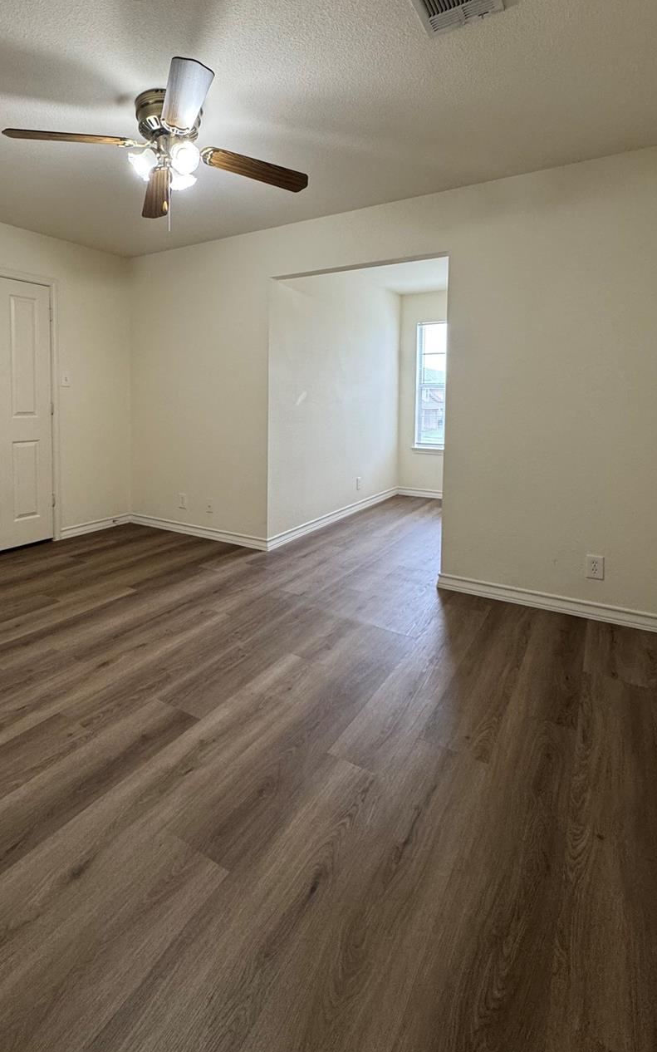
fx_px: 516
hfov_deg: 64.4
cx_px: 266
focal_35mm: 18
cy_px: 424
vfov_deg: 90.0
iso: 250
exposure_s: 1/120
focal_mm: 2.22
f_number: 2.2
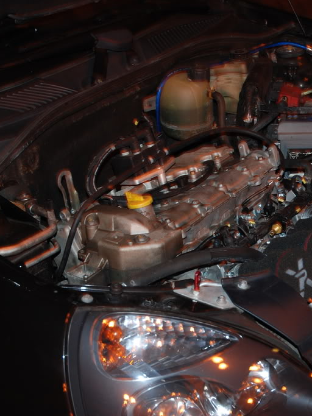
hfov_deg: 19.4
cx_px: 180
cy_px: 208
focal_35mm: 76
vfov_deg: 25.8
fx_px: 910
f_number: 4.2
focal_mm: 35
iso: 200
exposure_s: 1
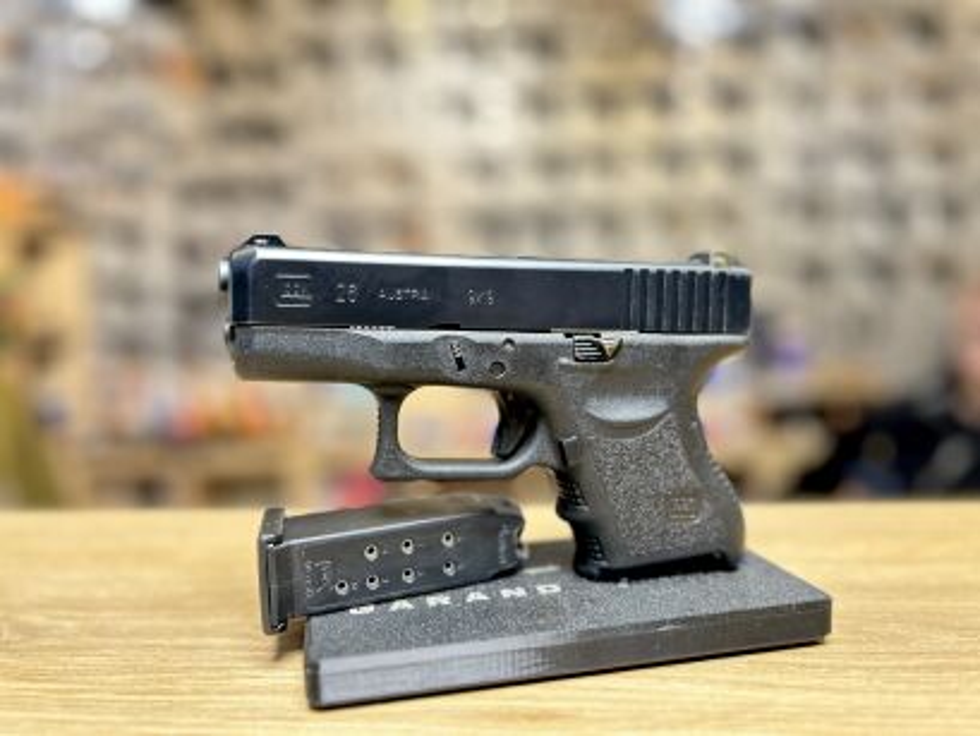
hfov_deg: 67.3
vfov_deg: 53.1
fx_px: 736
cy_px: 368
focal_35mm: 26
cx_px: 490
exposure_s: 1/50
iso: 400
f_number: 1.5
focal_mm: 5.7
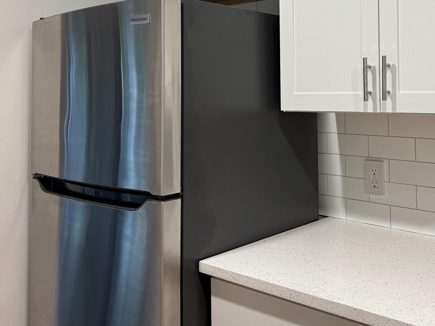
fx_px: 515
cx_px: 291
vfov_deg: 34.3
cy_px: 75
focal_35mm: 41
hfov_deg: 45.1
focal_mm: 6.76
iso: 125
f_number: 1.78
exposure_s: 1/120
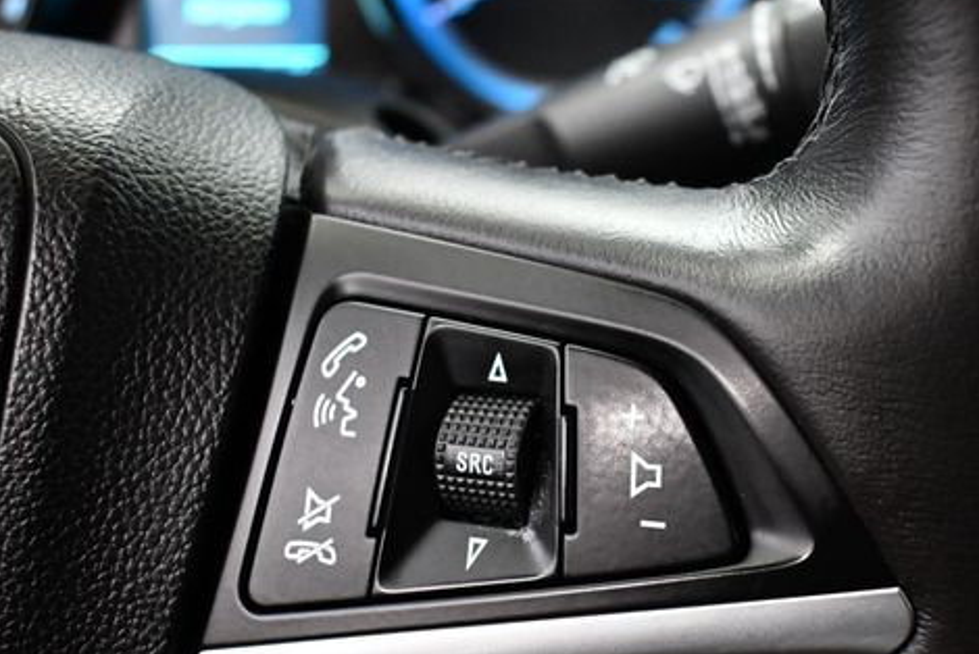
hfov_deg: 40.0
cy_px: 423
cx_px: 614
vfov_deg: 27.4
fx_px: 1333
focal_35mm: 49
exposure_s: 1/80
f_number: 3.5
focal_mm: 18
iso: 3200
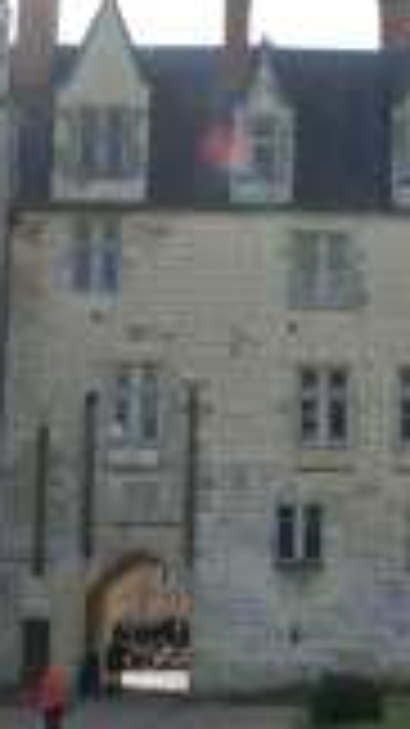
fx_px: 1432
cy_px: 367
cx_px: 358
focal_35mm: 74
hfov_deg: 16.1
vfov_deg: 28.6
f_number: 7.1
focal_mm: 18
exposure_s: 1/400
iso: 200
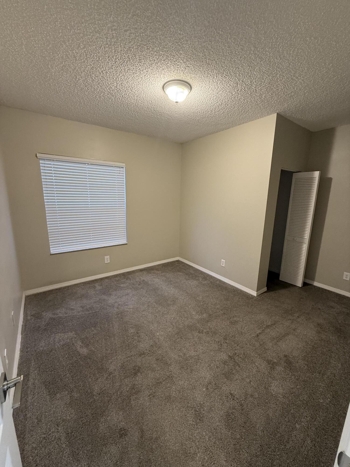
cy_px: 234
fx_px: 189
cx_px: 175
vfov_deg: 102.1
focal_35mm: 14
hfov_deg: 85.7
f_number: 2.2
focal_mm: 2.22
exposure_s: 1/60
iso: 320
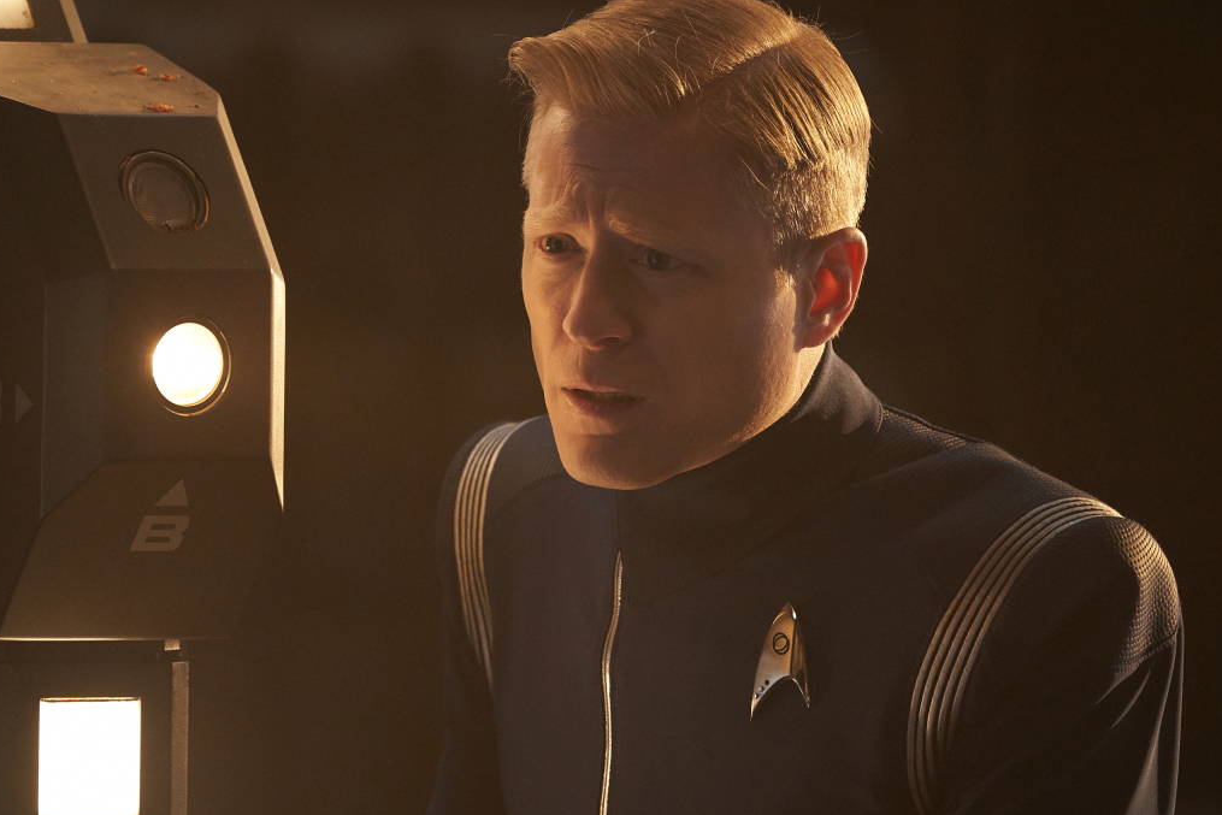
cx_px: 590
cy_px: 403
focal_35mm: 473
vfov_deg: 2.9
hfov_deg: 4.4
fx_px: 16057
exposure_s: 1/100
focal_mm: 400
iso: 4000
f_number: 5.6
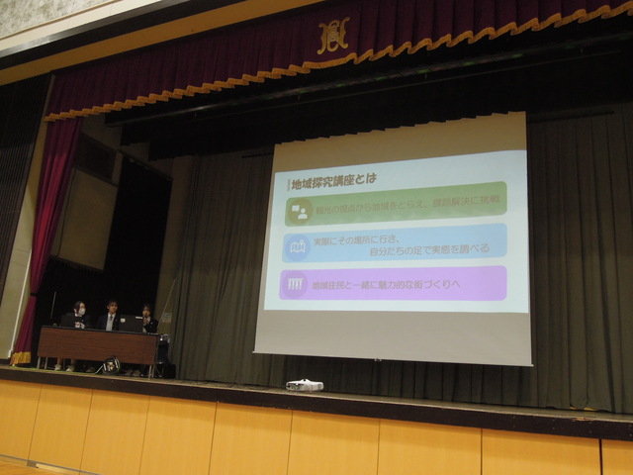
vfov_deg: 45.4
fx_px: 567
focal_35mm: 31
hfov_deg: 58.4
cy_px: 238
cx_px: 316
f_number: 3
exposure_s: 1/30
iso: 400
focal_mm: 5.5
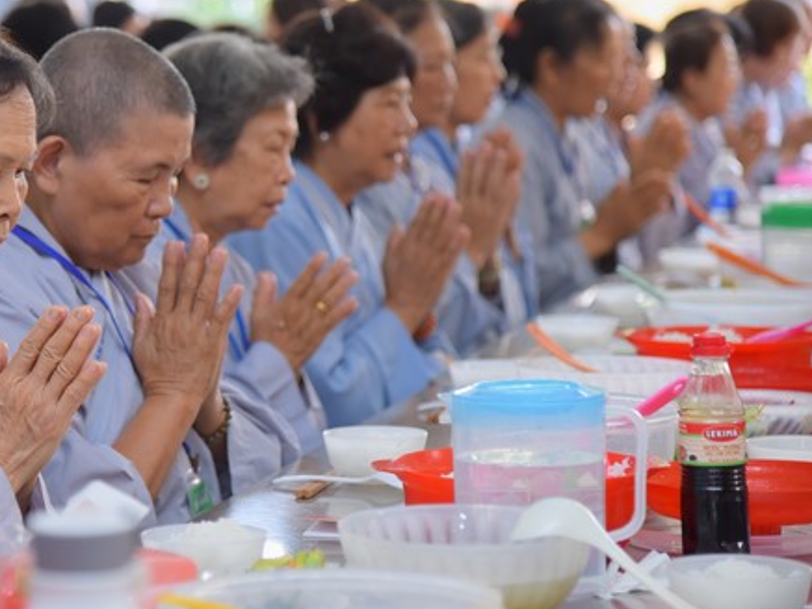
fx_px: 3355
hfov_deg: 13.8
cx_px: 225
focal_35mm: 143
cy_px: 257
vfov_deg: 10.4
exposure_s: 1/160
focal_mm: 100
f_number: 4
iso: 500
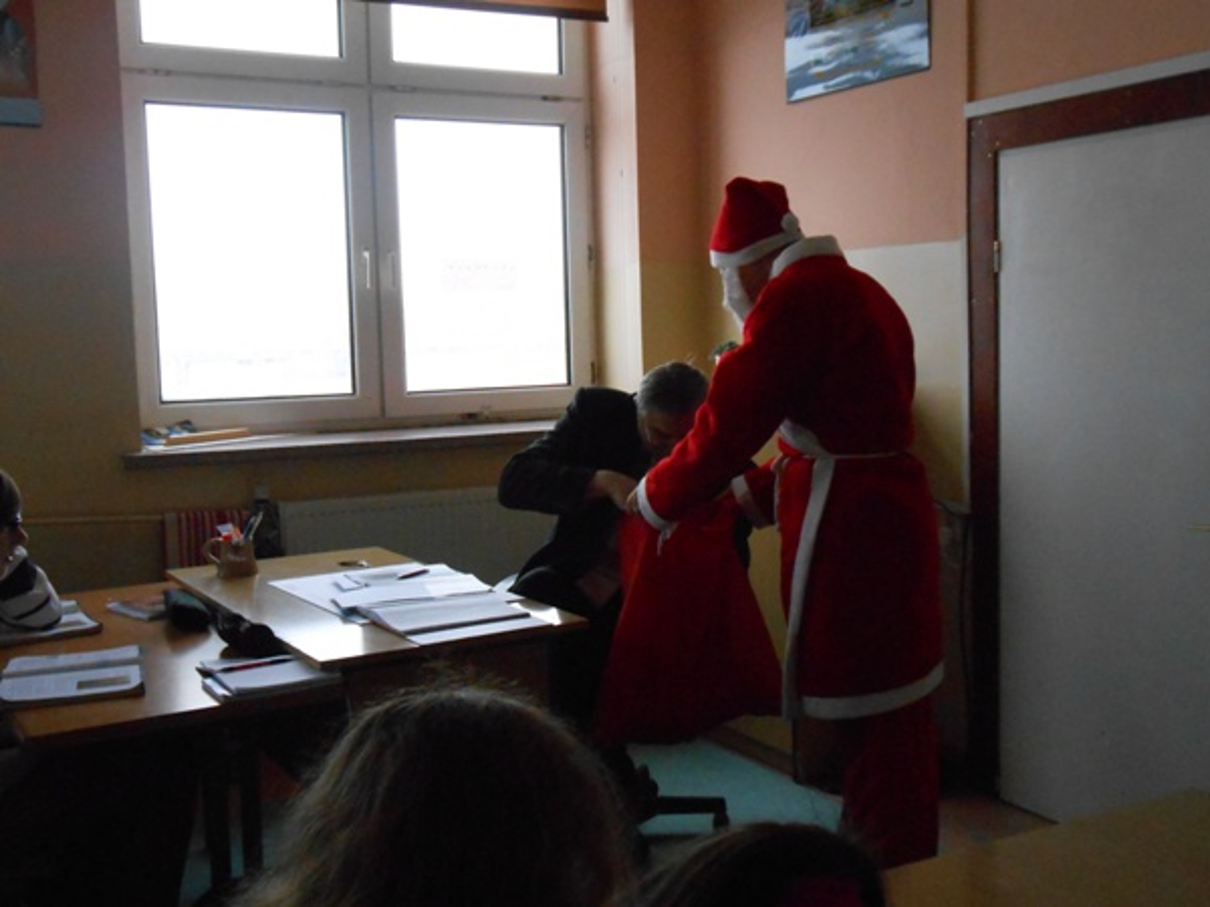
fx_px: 1328
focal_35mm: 38
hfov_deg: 49.0
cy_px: 454
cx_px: 605
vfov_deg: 37.7
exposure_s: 1/80
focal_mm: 6.8
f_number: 4.2
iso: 800
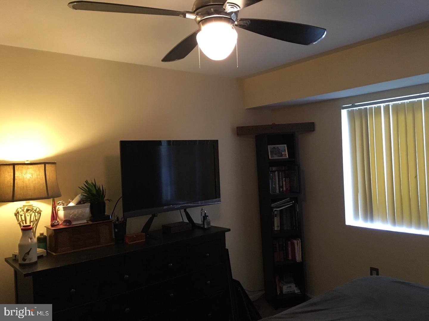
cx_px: 214
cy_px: 160
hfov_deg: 61.7
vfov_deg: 48.2
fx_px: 359
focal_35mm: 29
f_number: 2.2
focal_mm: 4.15
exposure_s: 1/30
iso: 200
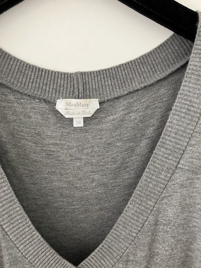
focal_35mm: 28
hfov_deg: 49.7
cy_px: 134
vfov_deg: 63.4
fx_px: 217
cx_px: 100
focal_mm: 3.99
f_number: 1.8
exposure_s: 1/44
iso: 320
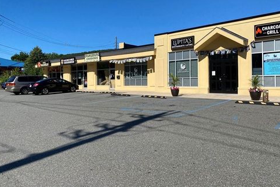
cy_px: 80
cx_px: 141
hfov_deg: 65.5
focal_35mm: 28
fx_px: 218
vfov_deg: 46.3
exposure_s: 1/3610
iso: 32
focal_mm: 4.25
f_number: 1.8
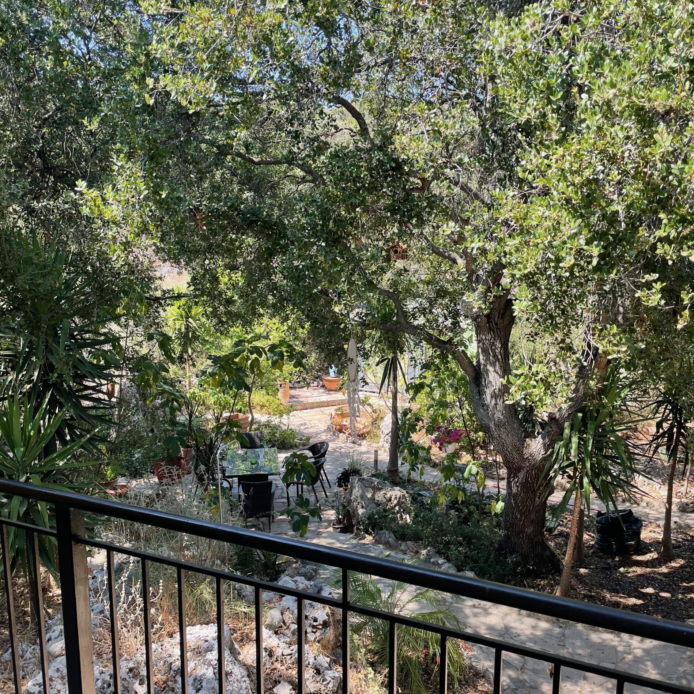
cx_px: 345
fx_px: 703
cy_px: 355
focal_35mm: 31
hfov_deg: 52.5
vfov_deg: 52.5
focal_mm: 4.2
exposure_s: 1/447
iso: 32
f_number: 1.6
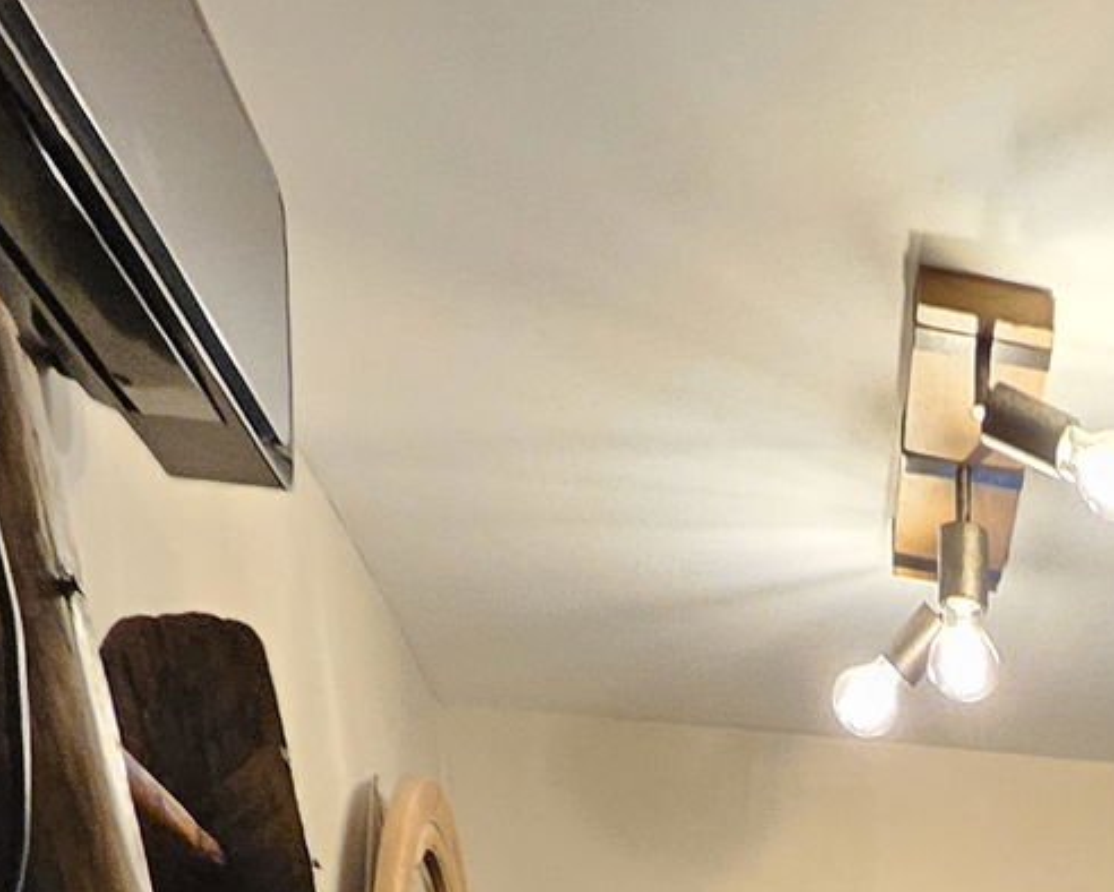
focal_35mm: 55
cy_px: 1683
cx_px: 1325
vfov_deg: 19.3
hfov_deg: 29.5
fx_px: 1814
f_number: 2.2
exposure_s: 1/50
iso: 320
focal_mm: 1.7
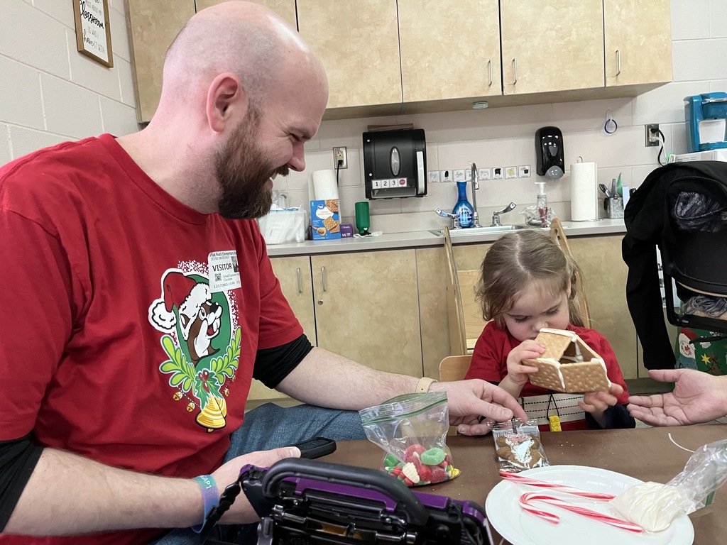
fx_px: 546
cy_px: 272
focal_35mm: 26
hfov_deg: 67.3
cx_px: 364
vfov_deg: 53.1
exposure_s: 1/60
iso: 320
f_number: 1.6
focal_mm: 5.1
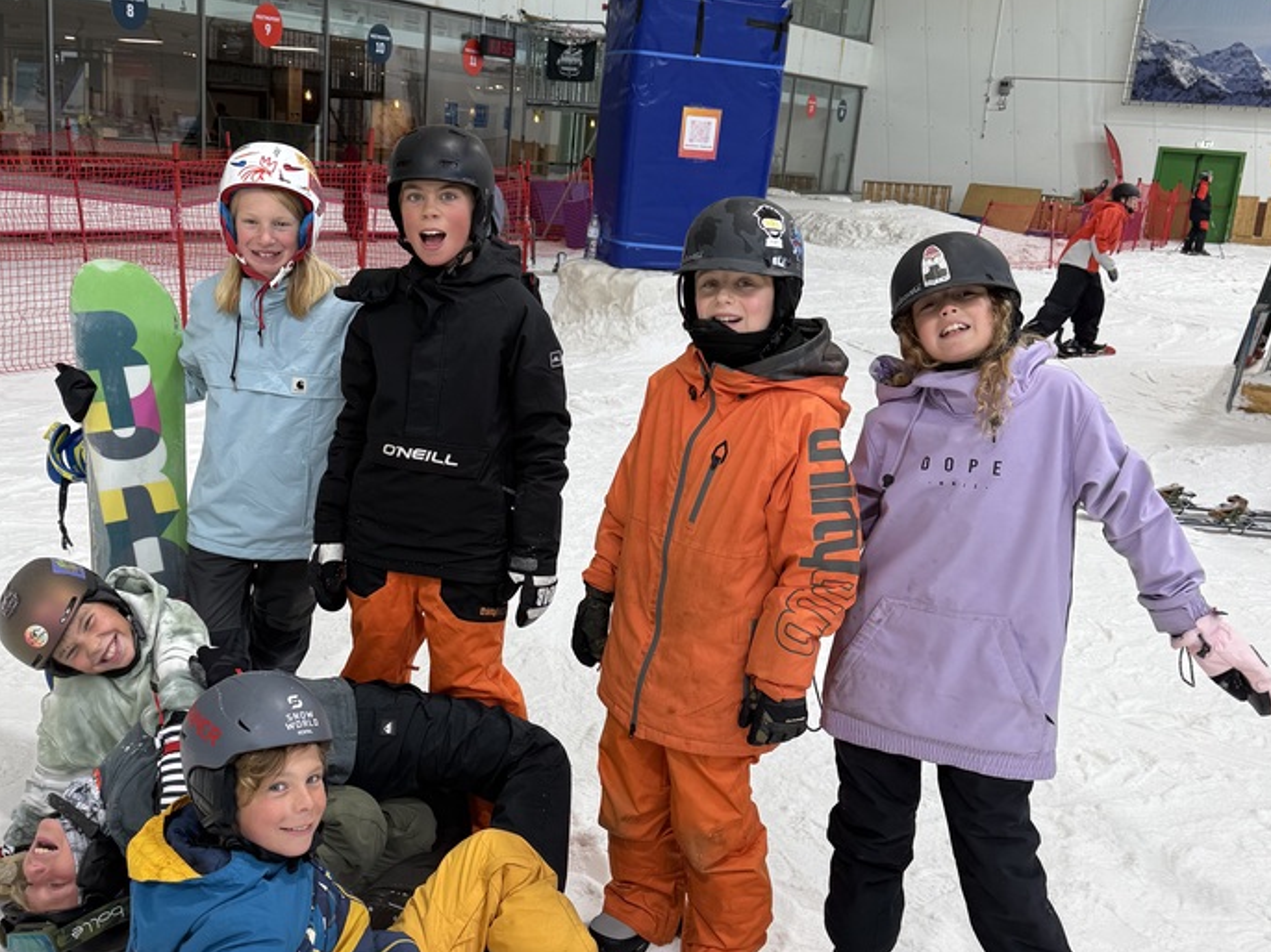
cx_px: 552
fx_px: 1028
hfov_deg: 63.2
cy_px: 506
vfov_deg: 49.7
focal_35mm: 28
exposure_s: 1/121
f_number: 1.78
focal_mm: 6.76
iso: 64
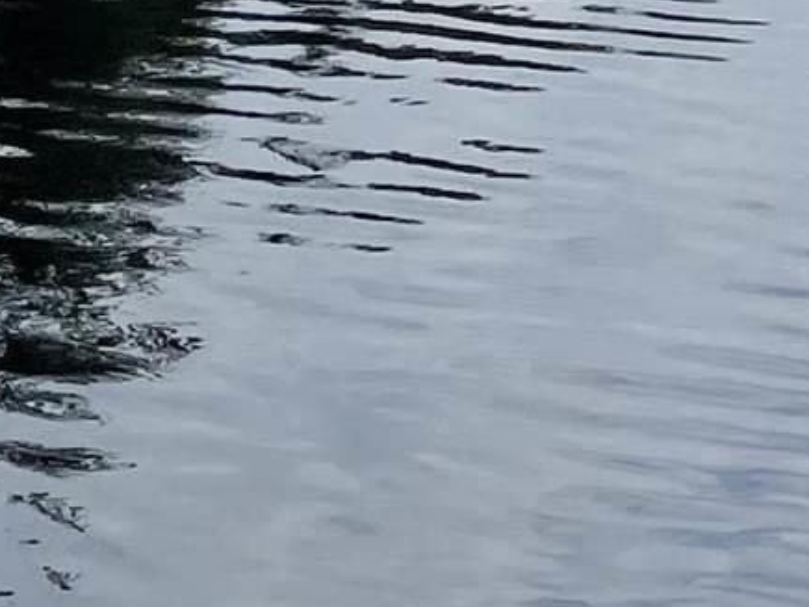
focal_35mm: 183
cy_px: -919
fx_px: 4277
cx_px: 1488
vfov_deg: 7.5
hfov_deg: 10.2
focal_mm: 4.2
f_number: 1.6
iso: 32
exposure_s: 1/9091
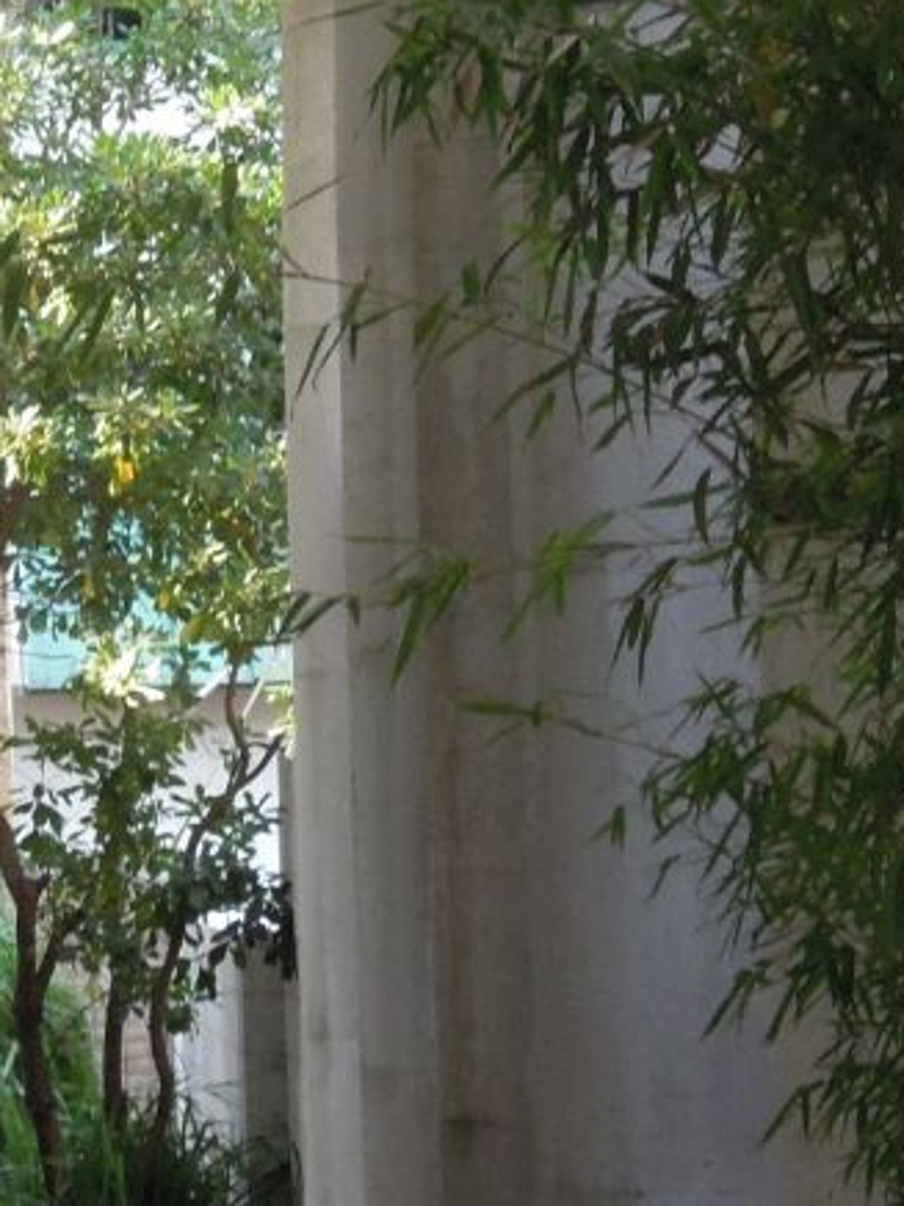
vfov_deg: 9.0
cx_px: 80
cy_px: 441
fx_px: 7626
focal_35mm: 219
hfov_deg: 6.8
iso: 400
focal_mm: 12.5
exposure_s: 1/60
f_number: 4.5
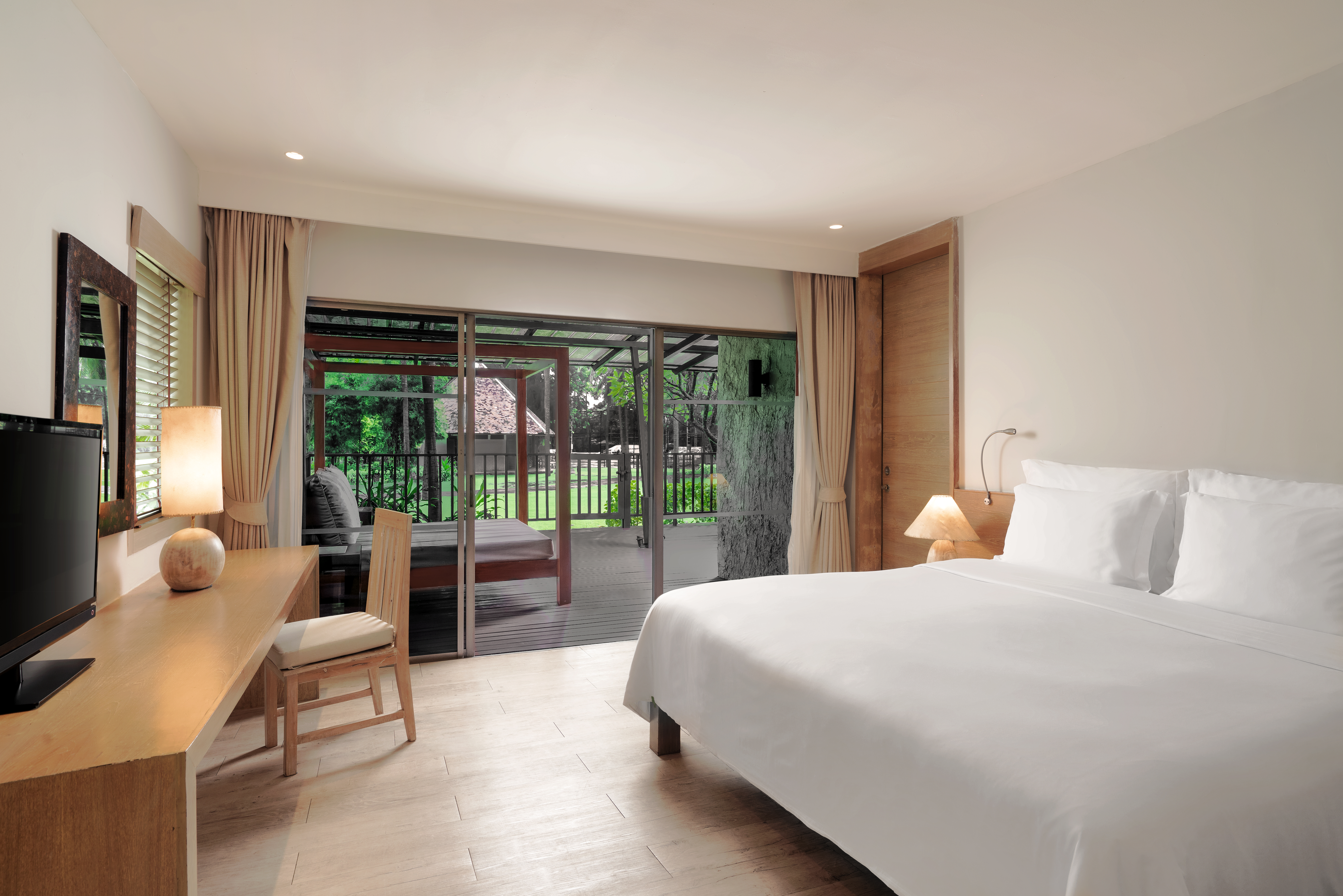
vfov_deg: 73.8
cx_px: 672
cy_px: 448
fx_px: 597
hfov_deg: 96.7
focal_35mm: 16
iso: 100
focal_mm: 16
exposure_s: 1/4
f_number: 8
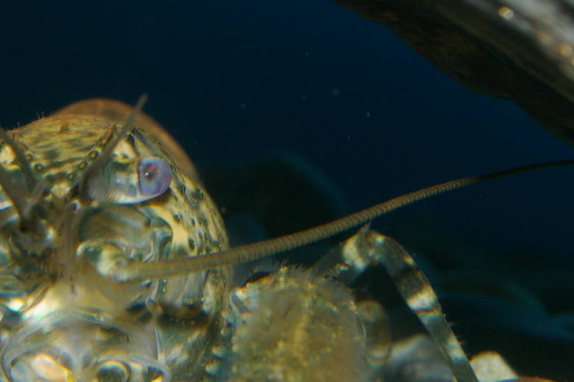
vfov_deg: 8.4
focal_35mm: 162
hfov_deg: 12.6
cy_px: 288
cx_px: 87
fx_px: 2581
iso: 400
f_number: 16
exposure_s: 1/60
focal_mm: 55
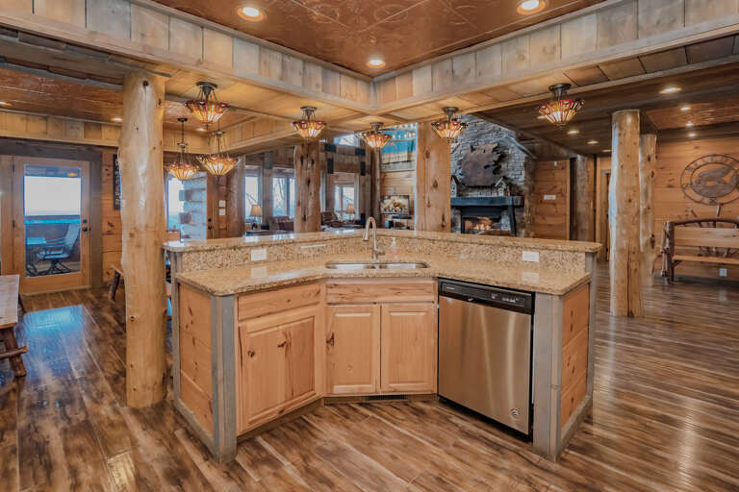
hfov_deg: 96.7
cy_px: 246
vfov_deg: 73.7
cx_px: 370
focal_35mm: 16
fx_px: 328
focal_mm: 16
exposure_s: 1/80
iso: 2000
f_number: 6.3
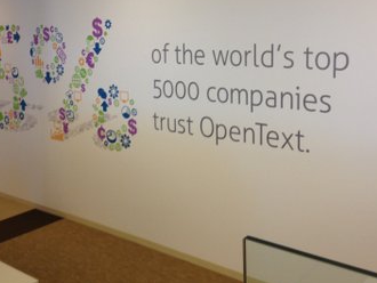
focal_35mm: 48
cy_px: 83
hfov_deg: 39.6
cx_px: 192
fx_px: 523
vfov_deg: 30.0
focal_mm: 4.12
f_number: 2.4
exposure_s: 1/20
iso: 50
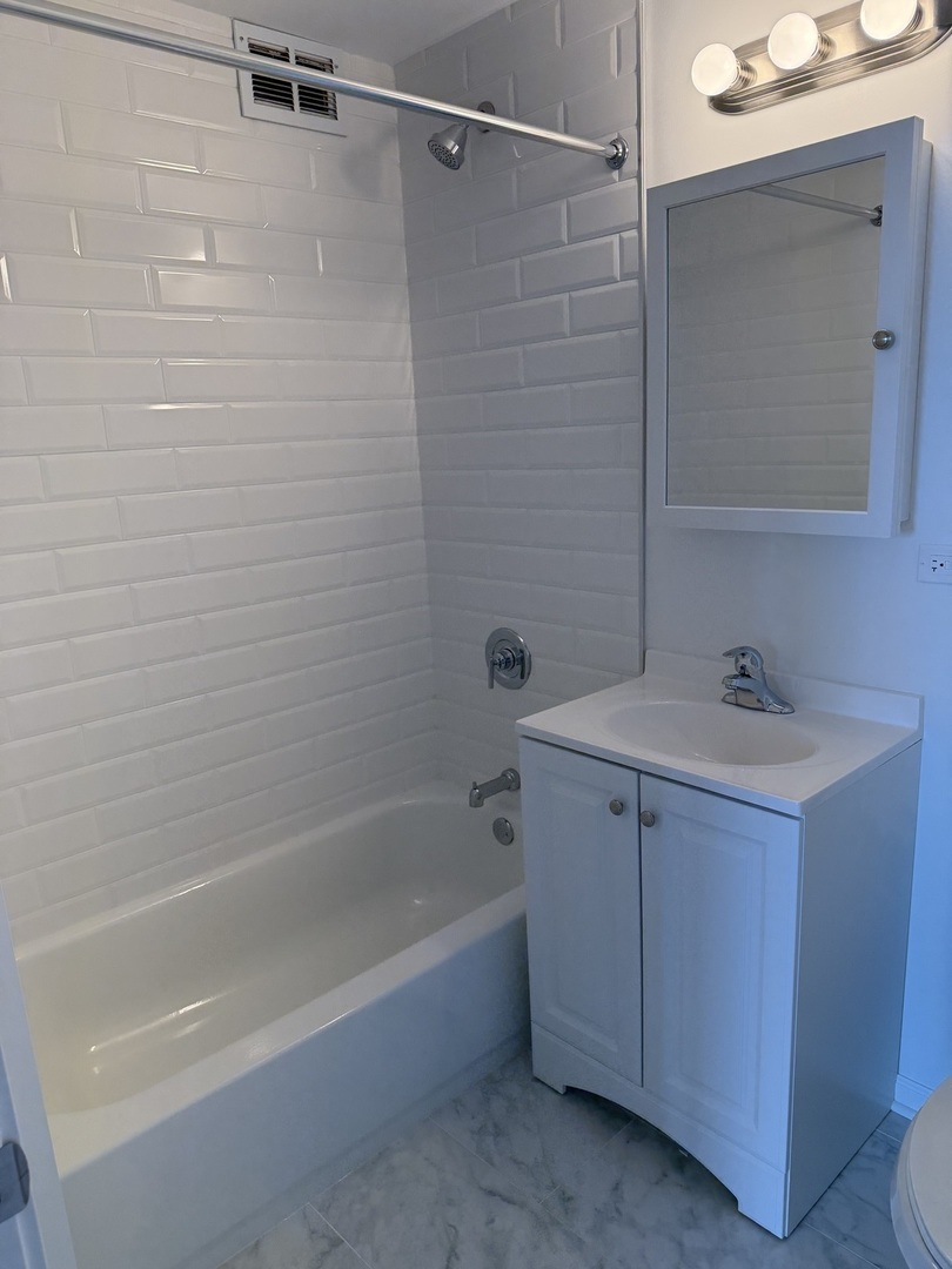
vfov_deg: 71.6
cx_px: 476
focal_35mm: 24
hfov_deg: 56.8
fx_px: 880
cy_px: 634
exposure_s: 1/213
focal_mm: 6.76
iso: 125
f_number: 1.78
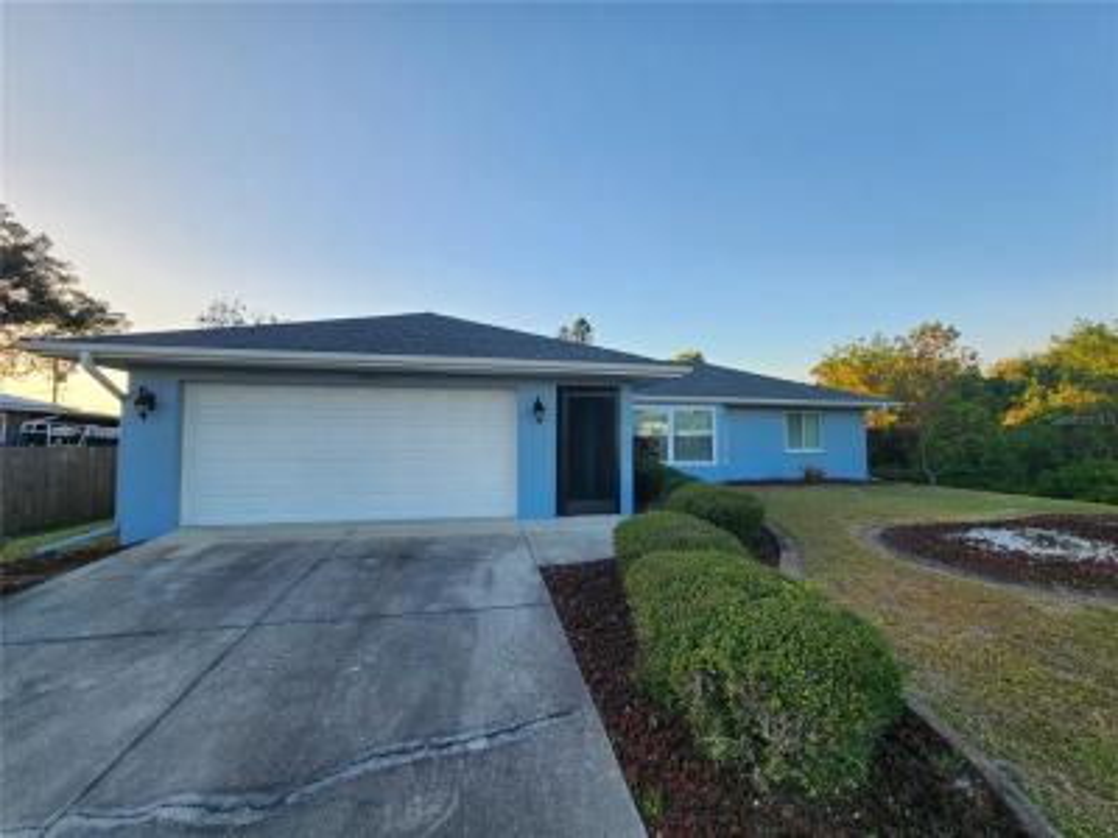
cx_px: 559
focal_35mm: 13
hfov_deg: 106.2
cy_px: 419
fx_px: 420
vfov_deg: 89.9
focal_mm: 2.2
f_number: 2.2
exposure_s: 1/535
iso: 50
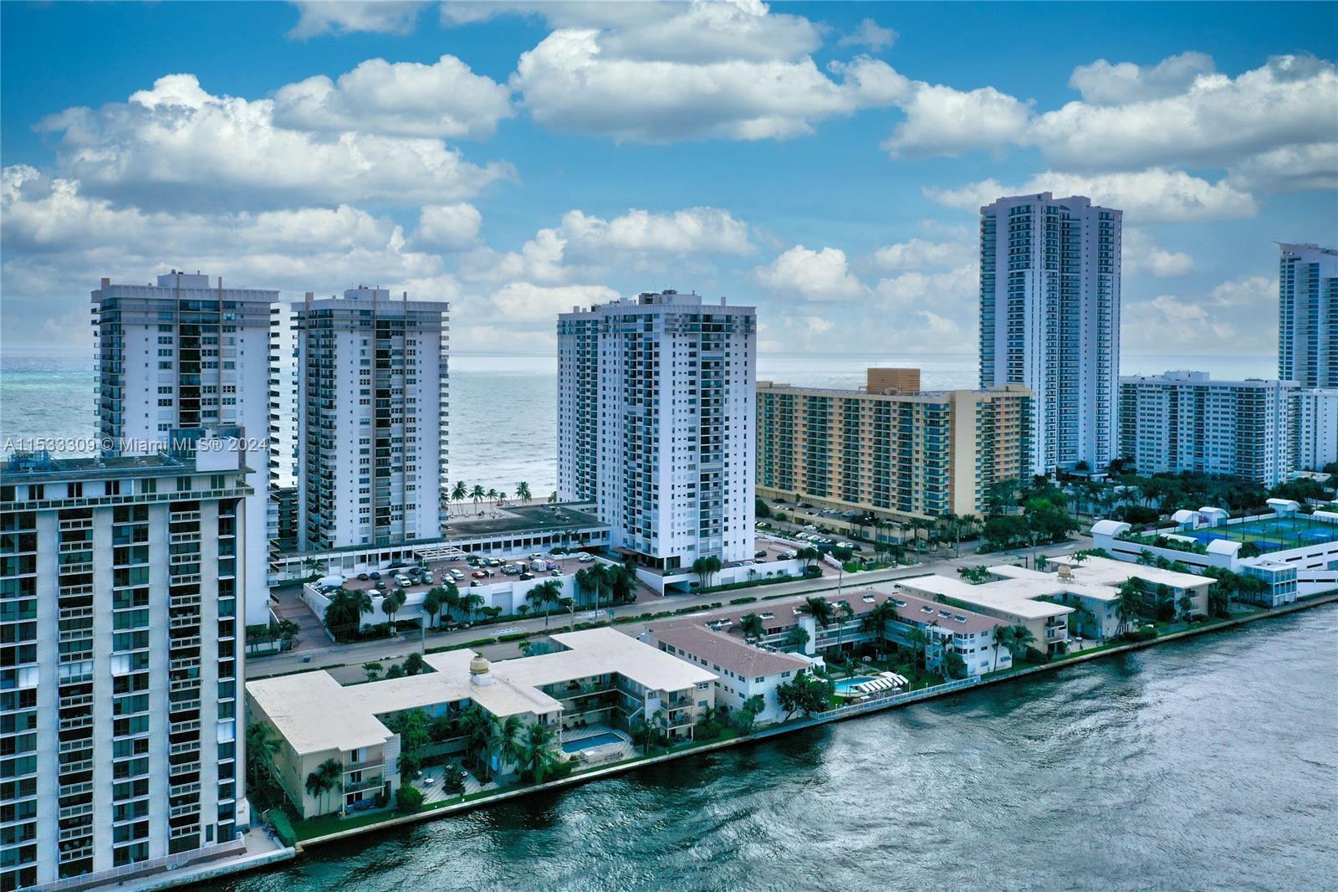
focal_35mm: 28
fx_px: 1040
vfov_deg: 46.4
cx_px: 669
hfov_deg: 65.5
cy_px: 446
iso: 100
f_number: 8
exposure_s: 1/1250
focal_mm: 10.3
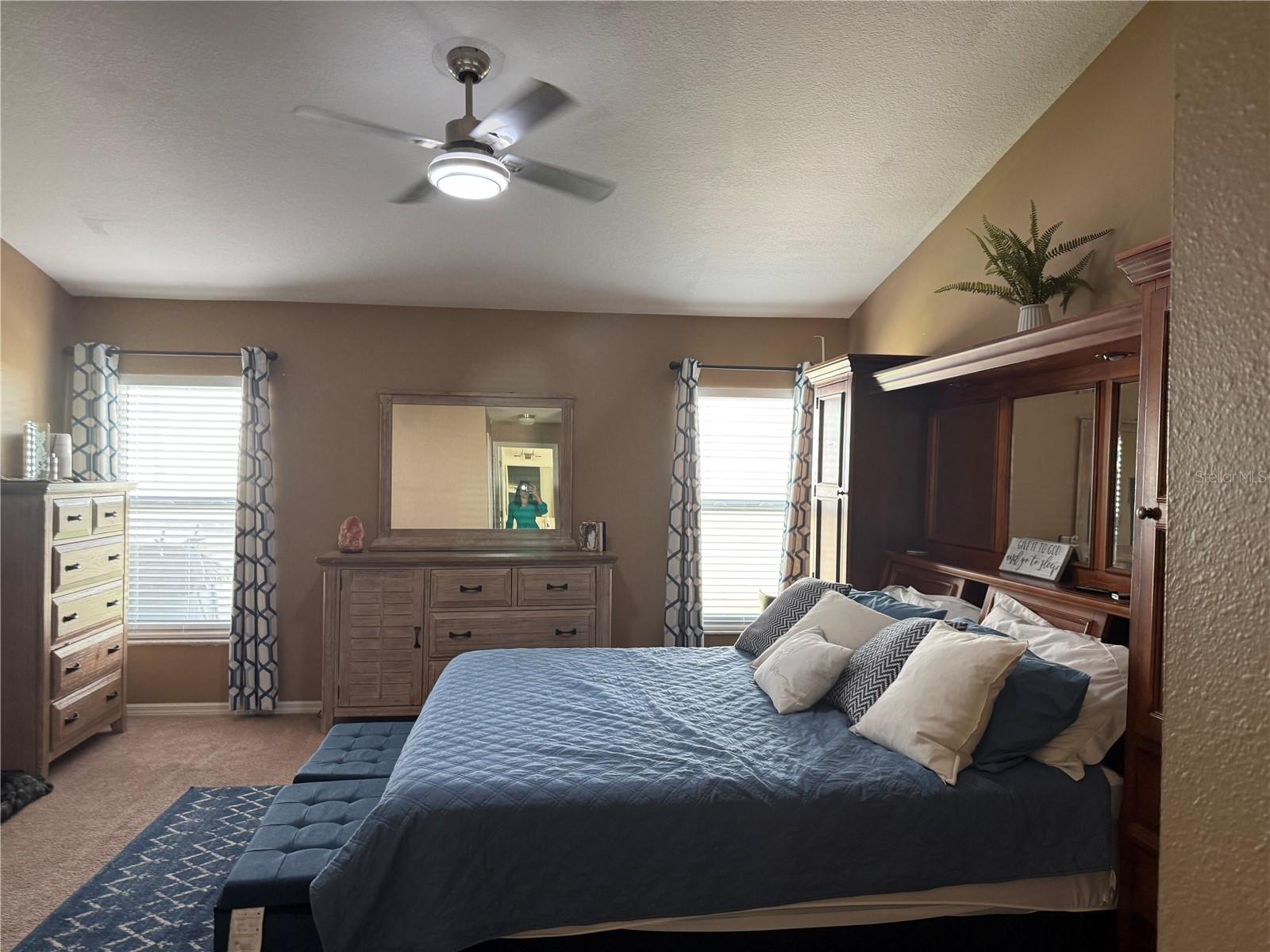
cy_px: 476
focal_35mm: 24
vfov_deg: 56.8
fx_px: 881
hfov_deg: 71.6
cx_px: 635
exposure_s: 1/90
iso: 200
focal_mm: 6.76
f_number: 1.78
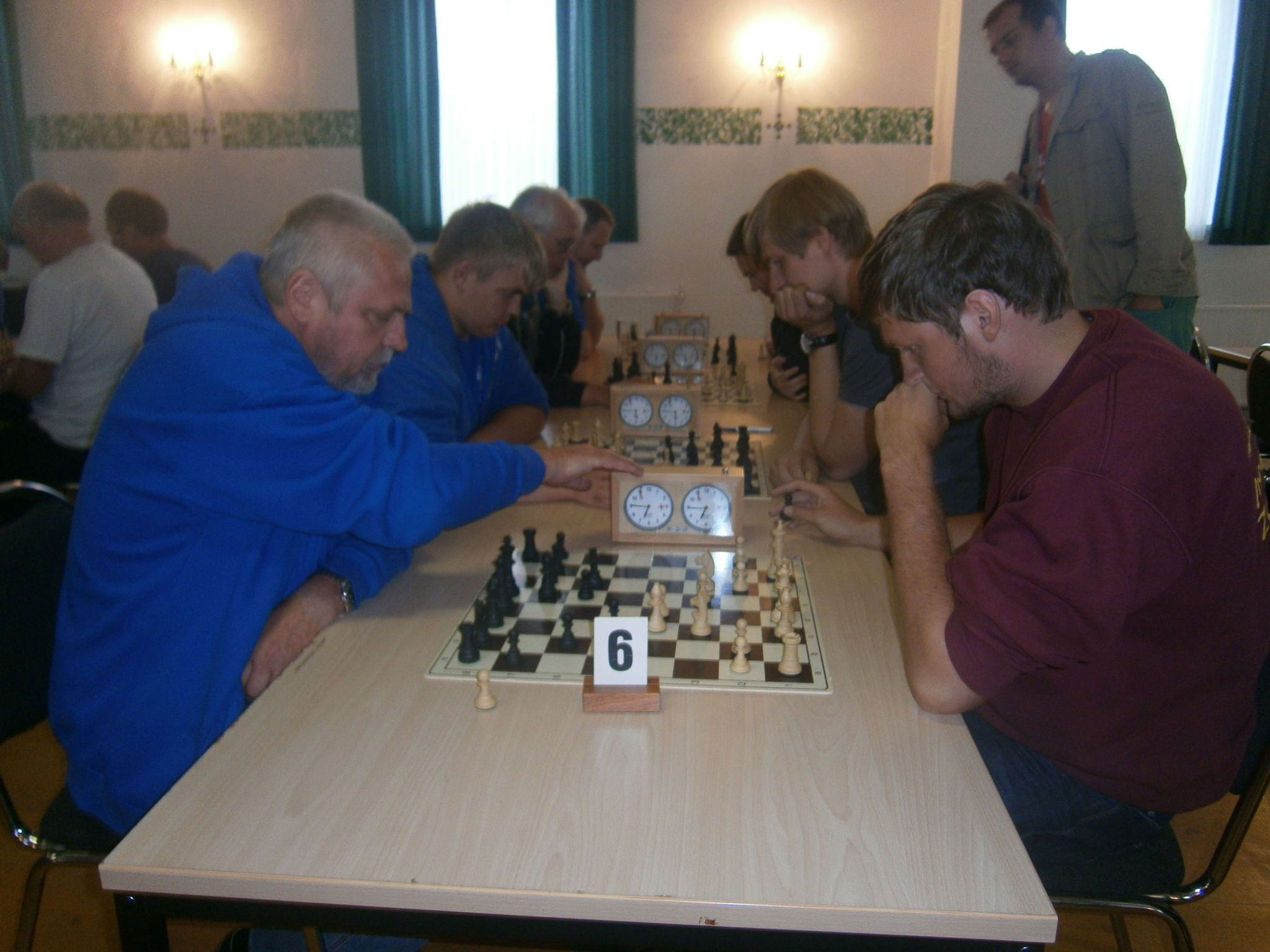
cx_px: 635
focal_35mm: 26
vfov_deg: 53.1
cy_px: 476
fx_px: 954
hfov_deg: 67.3
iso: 125
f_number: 2.8
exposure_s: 1/30
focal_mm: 4.7
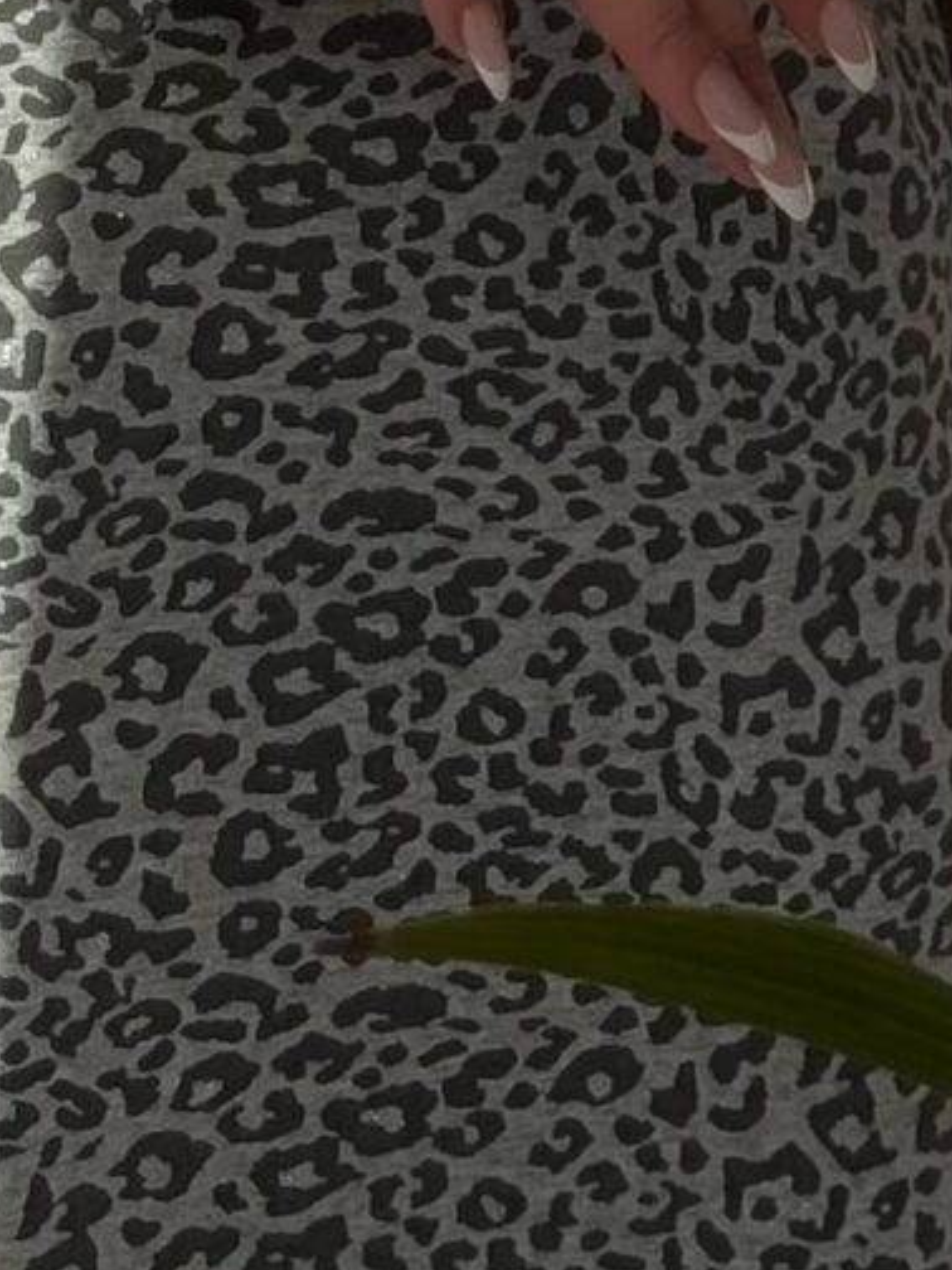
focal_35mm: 244
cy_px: -1124
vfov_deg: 7.8
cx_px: 733
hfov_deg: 6.1
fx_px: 8947
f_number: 1.78
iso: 100
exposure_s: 1/1403
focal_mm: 6.76
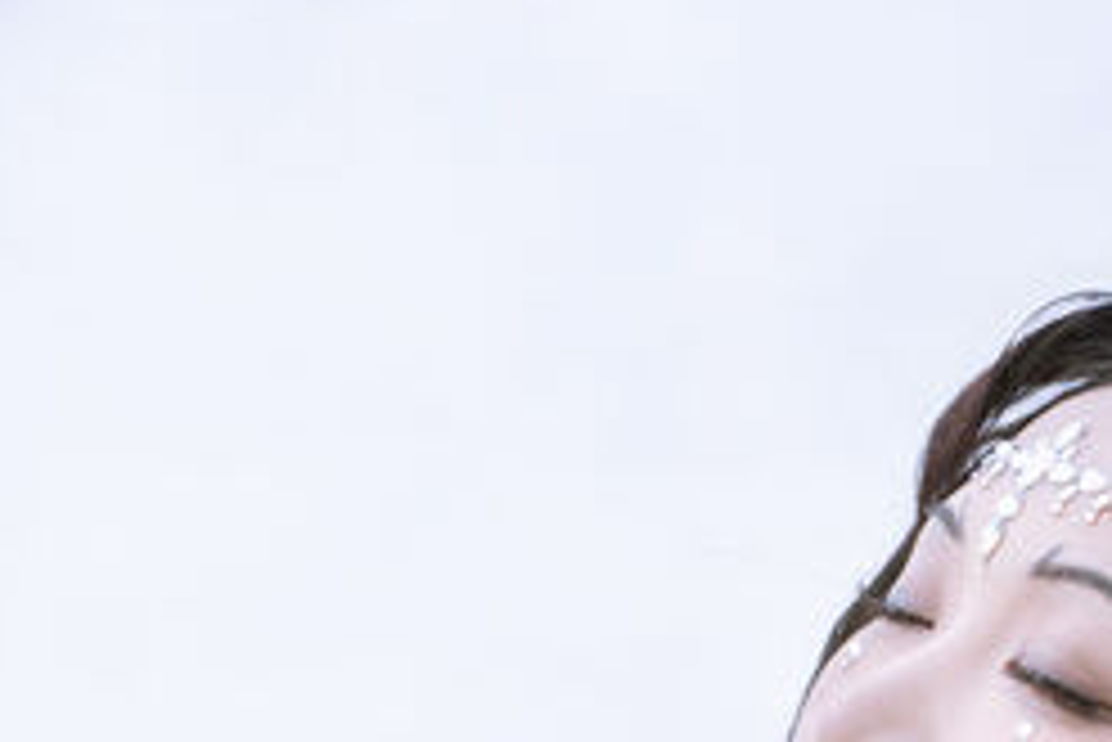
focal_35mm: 655
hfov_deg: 3.1
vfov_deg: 2.1
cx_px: 306
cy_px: 1246
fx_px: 20243
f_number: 2.8
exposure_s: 1/400
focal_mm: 135
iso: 125
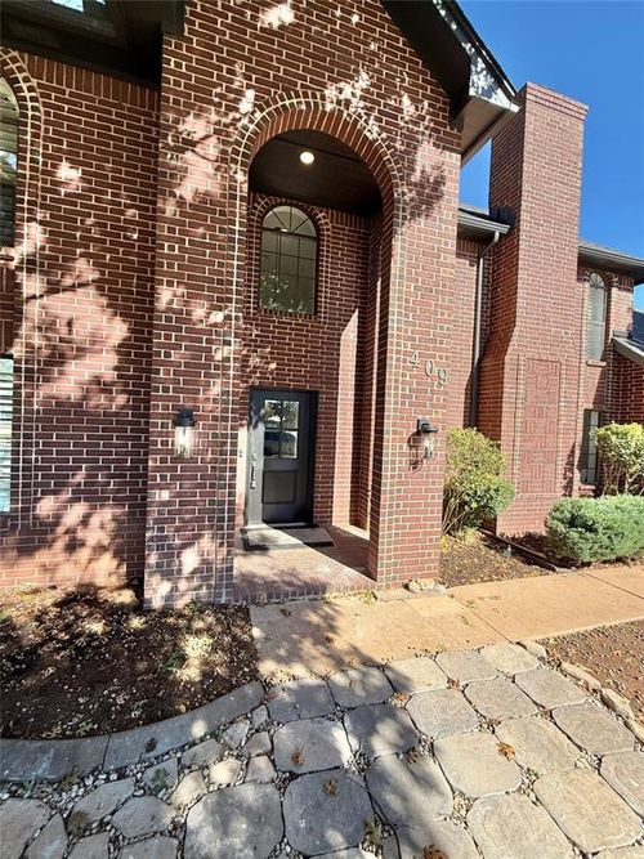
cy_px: 430
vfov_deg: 102.1
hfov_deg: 85.7
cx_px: 322
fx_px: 347
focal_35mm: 14
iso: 50
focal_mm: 2.22
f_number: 2.2
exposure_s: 1/751
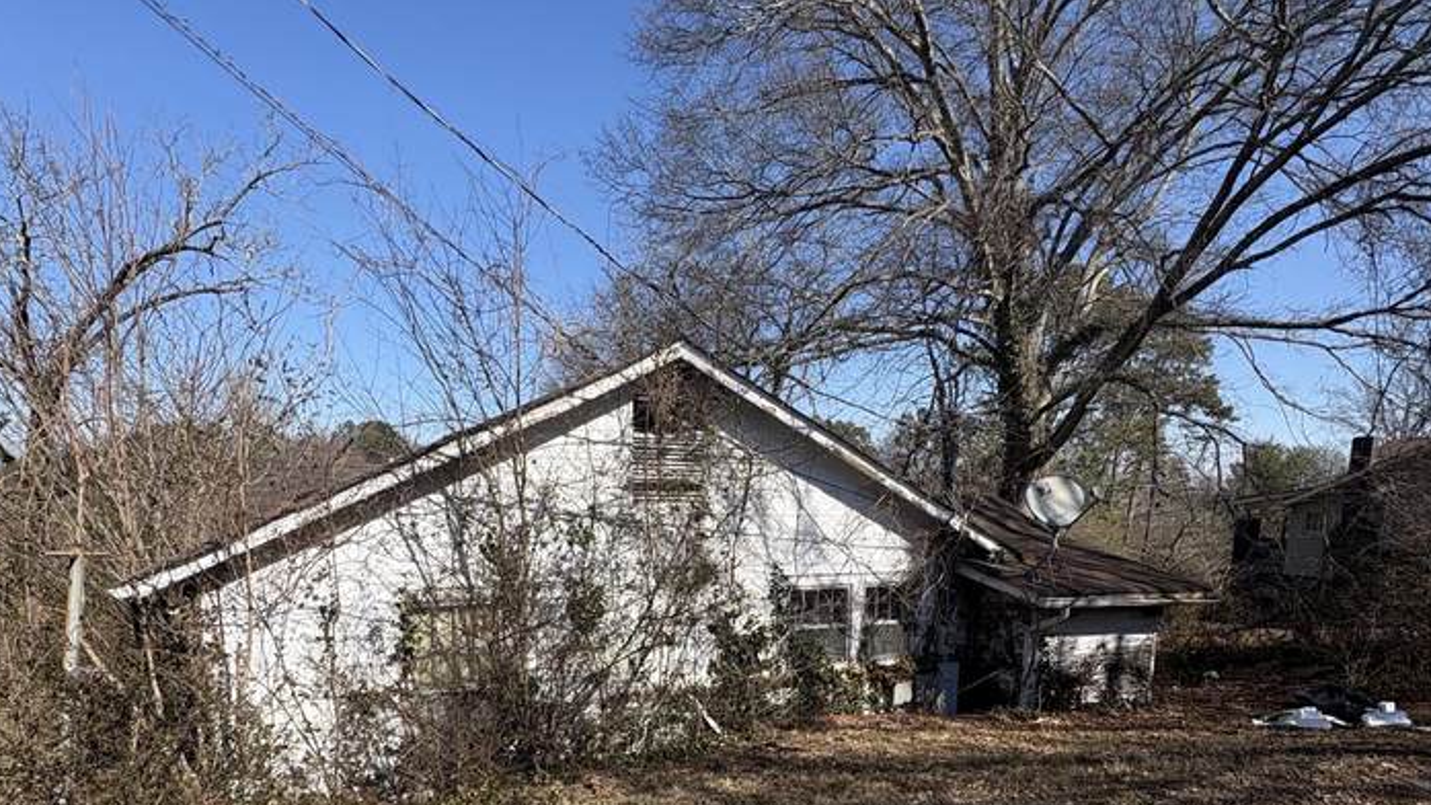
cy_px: 622
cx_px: 710
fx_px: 797
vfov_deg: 50.9
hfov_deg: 83.8
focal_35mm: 21
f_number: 2.2
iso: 50
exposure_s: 1/1420
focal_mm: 2.22
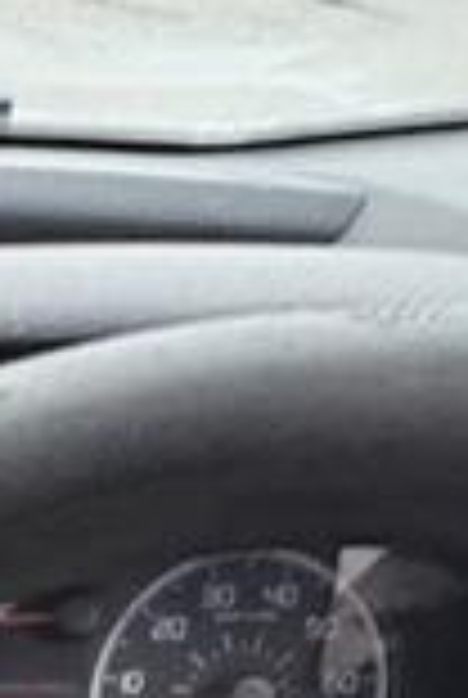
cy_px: 1072
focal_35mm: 84
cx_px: -486
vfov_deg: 20.4
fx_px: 1631
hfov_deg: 13.7
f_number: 2.2
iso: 800
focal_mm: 2.22
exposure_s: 1/52
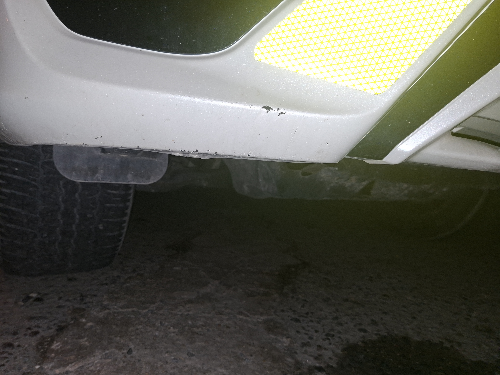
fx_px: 332
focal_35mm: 23
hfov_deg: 73.9
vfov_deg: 58.9
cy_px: 188
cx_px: 250
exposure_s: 1/100
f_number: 1.8
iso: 100
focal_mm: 5.54
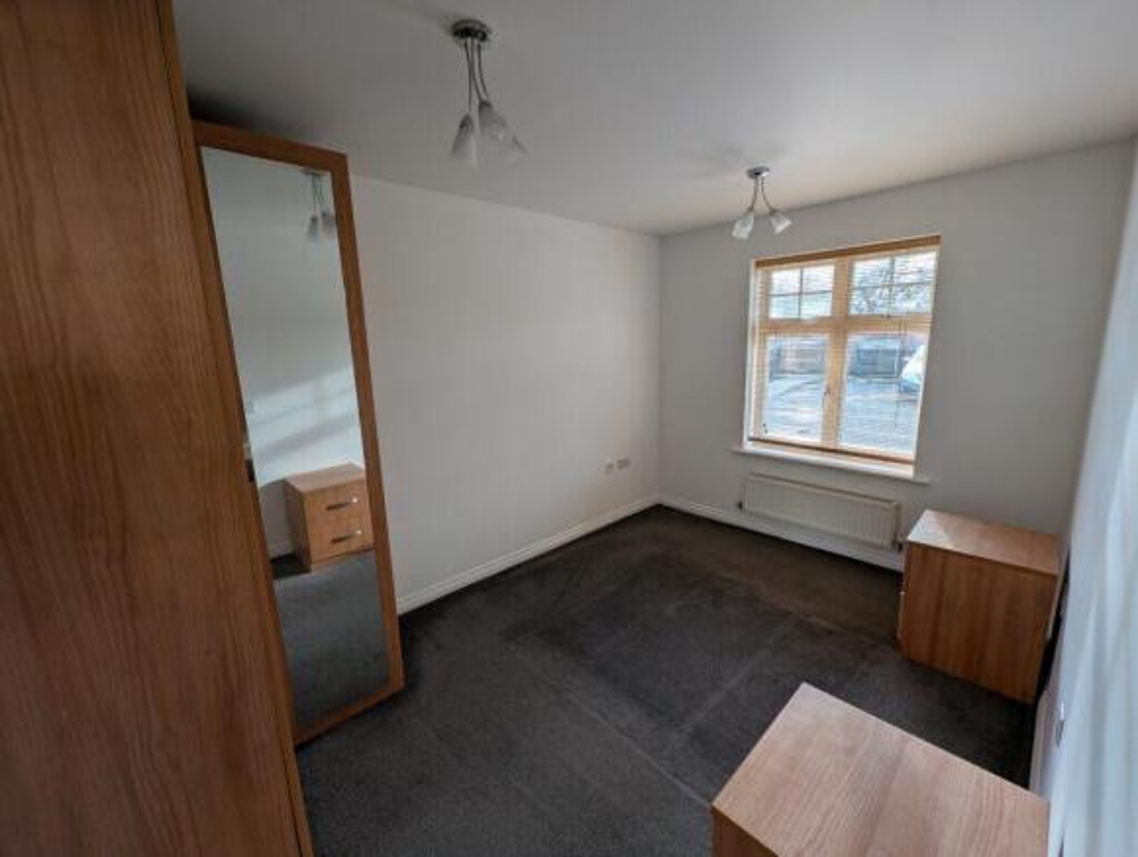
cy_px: 428
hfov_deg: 106.1
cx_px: 569
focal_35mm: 13
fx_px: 428
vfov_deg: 90.1
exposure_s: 1/53.7
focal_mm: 1.95
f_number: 2.2
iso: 49
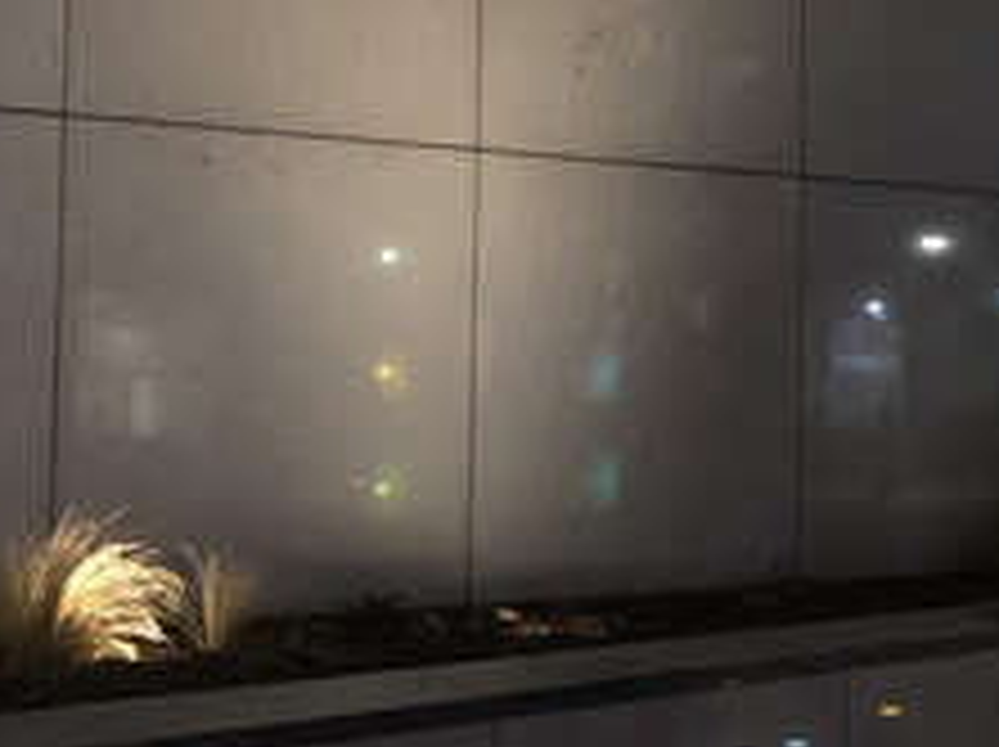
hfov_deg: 18.9
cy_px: 194
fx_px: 2912
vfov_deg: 14.6
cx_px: 994
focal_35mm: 101
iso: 100
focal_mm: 3.99
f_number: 1.8
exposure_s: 1/5
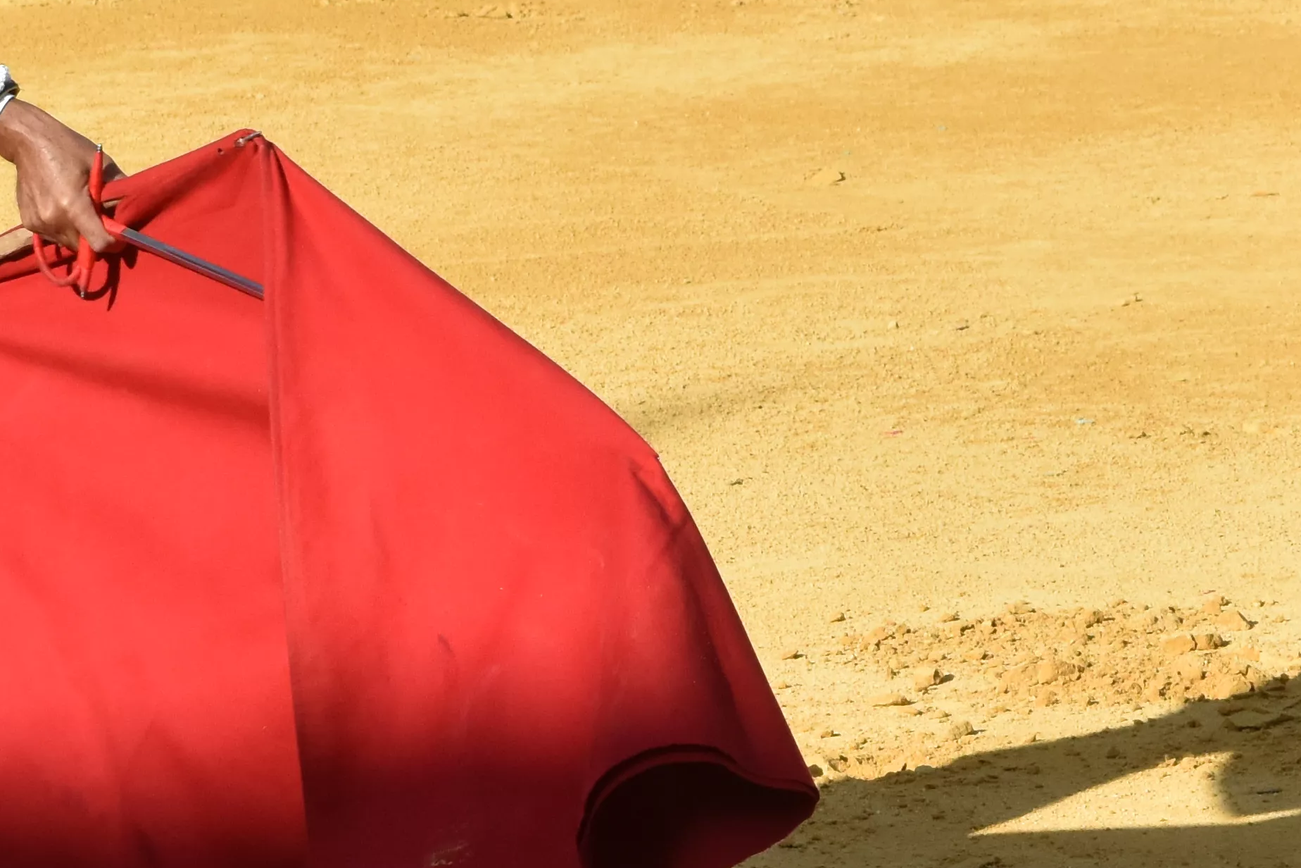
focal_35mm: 341
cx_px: 1650
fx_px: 12322
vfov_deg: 4.0
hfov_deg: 6.0
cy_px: 30
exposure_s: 1/1600
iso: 800
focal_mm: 70
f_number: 10
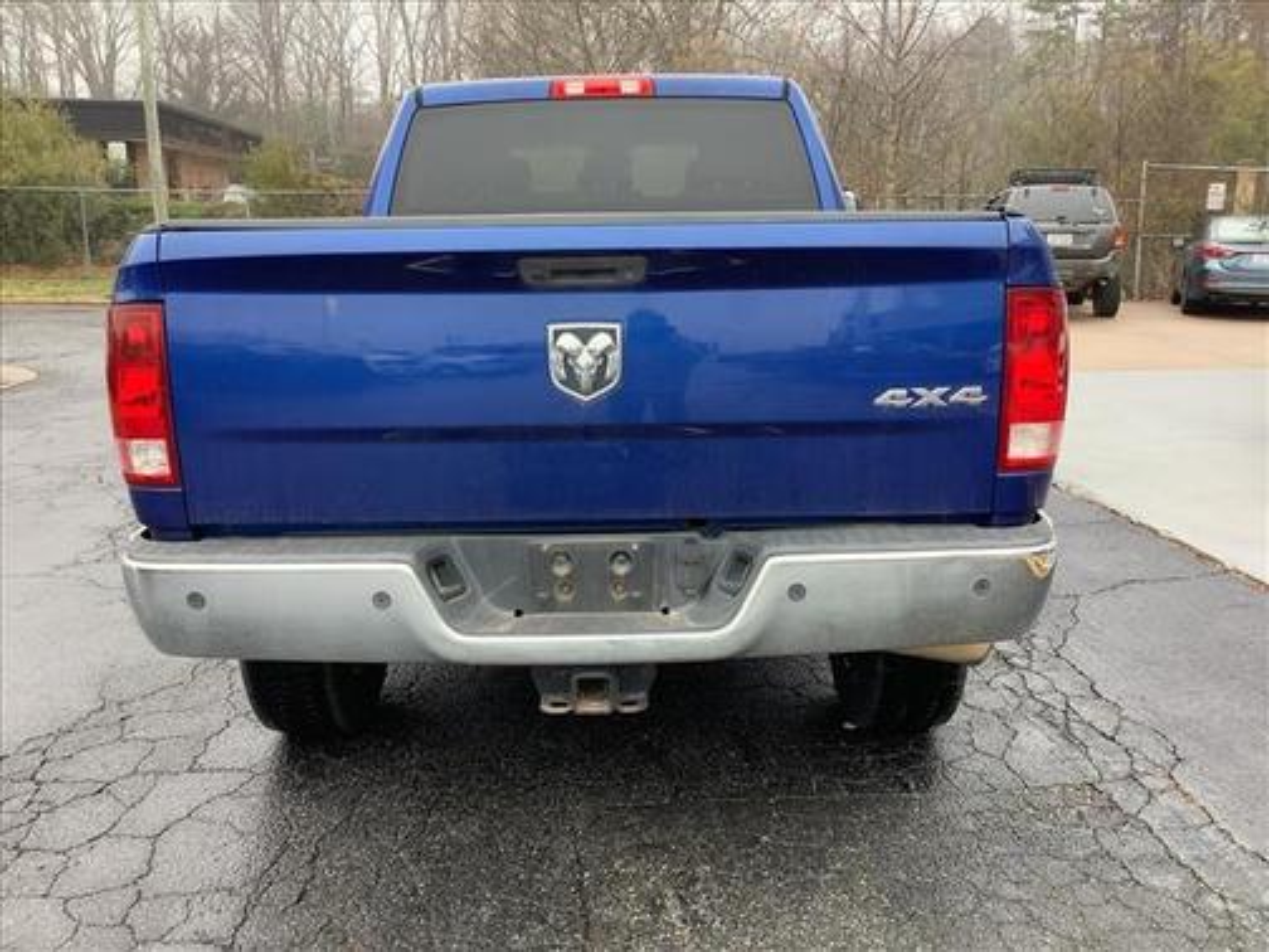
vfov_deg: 45.4
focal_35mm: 31
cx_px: 634
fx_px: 1136
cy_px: 476
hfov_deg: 58.4
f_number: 2.4
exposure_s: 1/120
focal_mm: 3.3
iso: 64
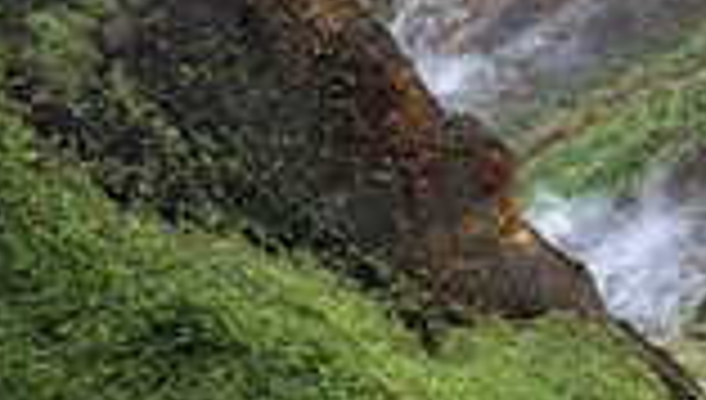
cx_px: 762
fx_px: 2101
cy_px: -36
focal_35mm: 112
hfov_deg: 18.4
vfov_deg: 10.7
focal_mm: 40
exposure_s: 1/80
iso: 200
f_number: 9
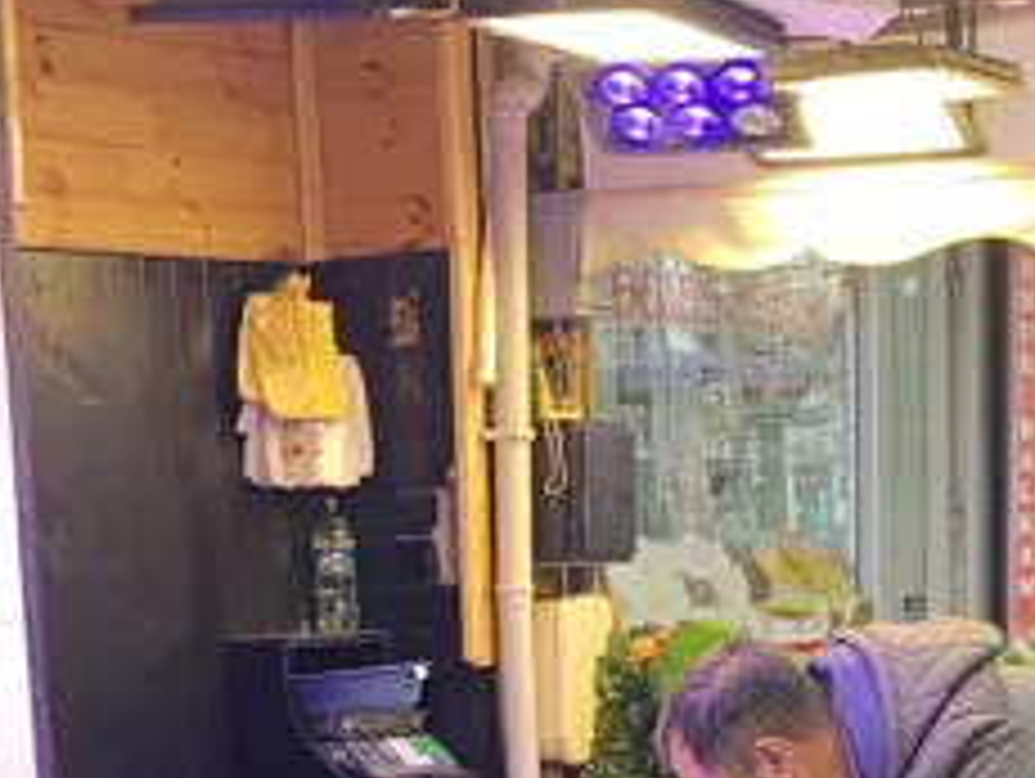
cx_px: 544
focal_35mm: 105
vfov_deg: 13.1
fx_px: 3143
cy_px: 1291
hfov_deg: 18.7
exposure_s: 1/243
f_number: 1.8
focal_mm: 4.25
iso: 32
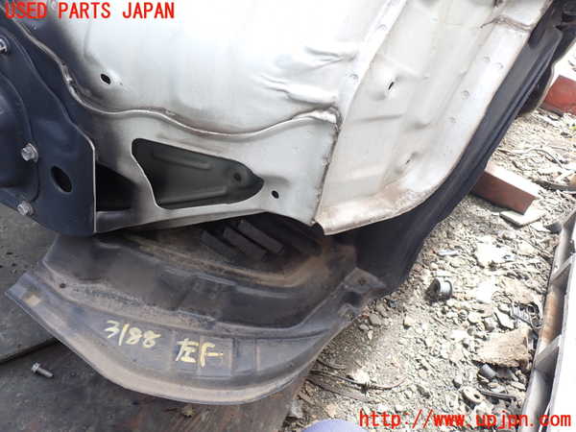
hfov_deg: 60.0
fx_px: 499
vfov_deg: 46.8
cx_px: 288
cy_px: 216
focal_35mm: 30
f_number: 3.2
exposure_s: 1/60
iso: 100
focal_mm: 5.4
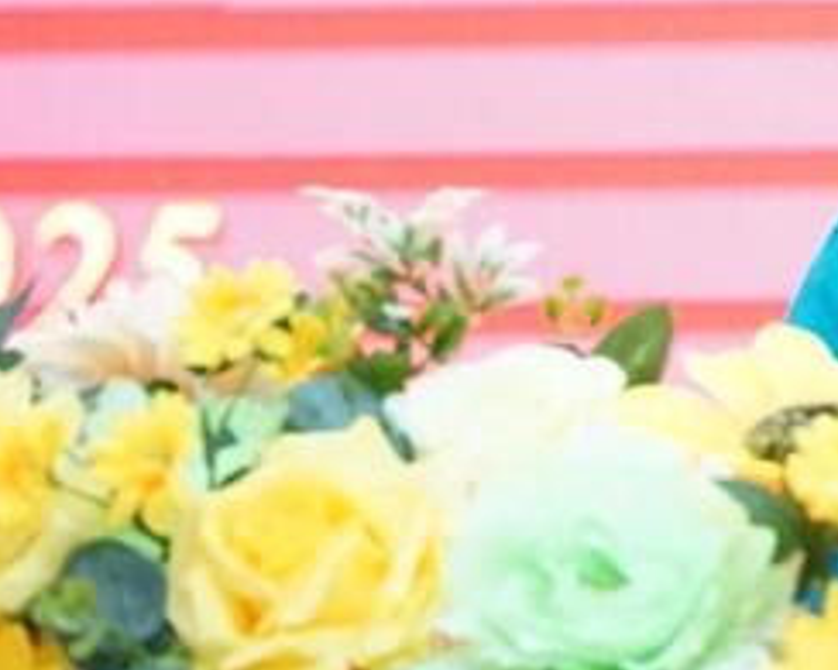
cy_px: -88
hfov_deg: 4.1
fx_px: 11528
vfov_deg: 3.3
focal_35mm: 465
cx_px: 1305
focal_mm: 101
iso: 6400
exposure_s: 1/250
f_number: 4
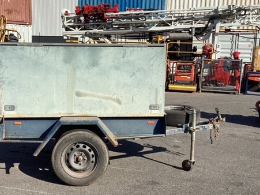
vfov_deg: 32.9
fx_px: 330
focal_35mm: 44
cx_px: 103
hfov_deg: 42.7
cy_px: 99
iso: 25
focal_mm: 3.3
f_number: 2.4
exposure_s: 1/1812
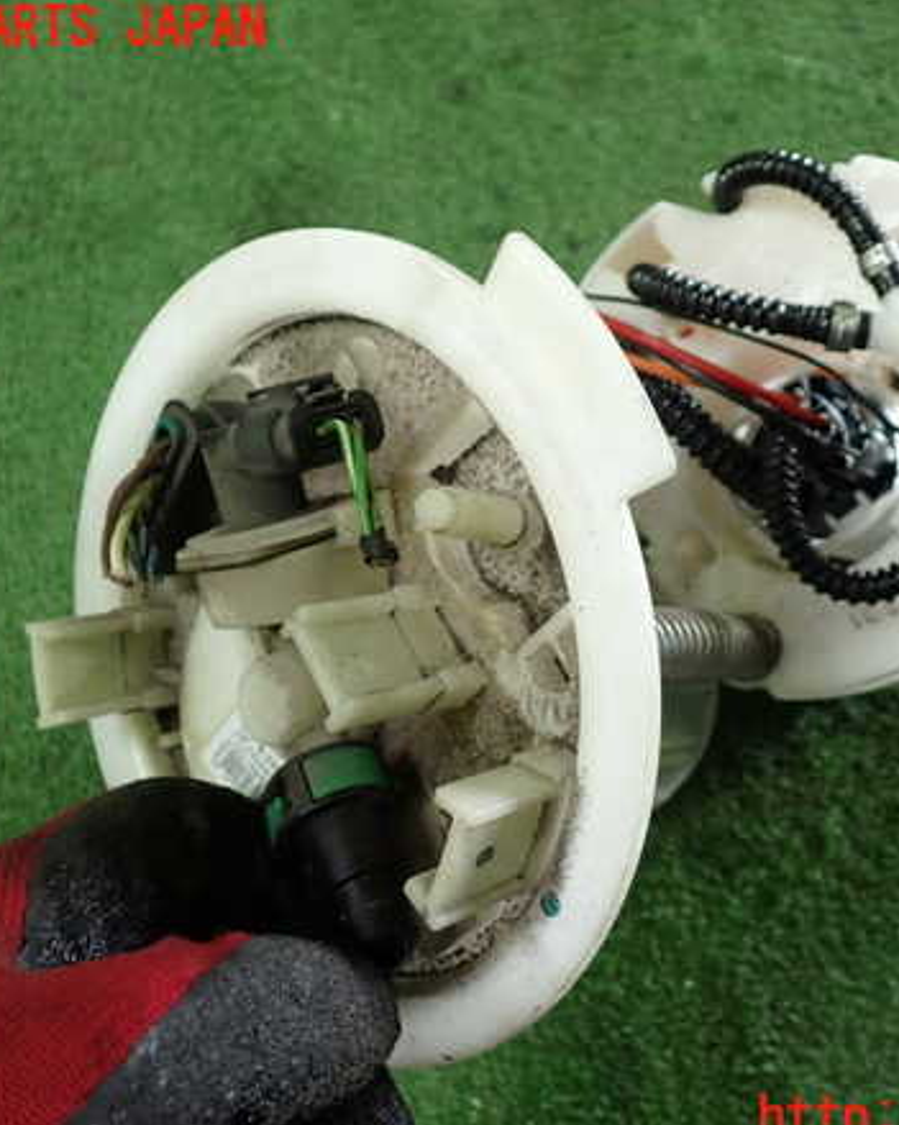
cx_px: 569
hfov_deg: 37.1
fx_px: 1331
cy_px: 574
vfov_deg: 45.8
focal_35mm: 40
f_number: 2.3
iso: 200
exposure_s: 1/30
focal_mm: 5.4
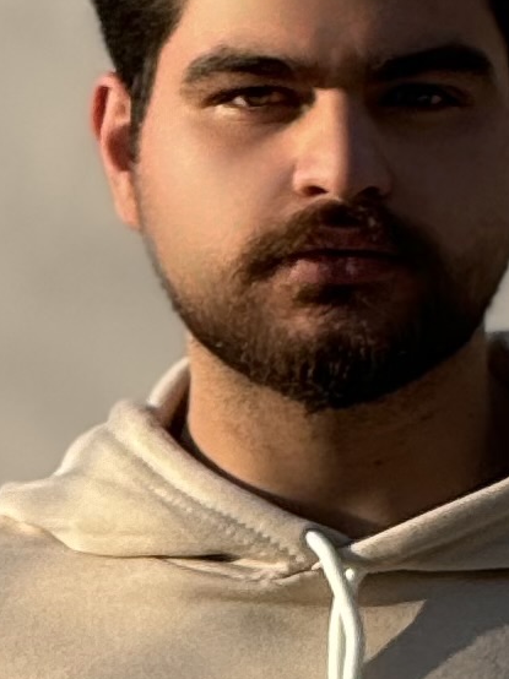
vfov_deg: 2.3
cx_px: 289
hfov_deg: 1.7
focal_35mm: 874
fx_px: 17148
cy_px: 1891
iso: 50
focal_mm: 15.66
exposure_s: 1/680
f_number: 2.8
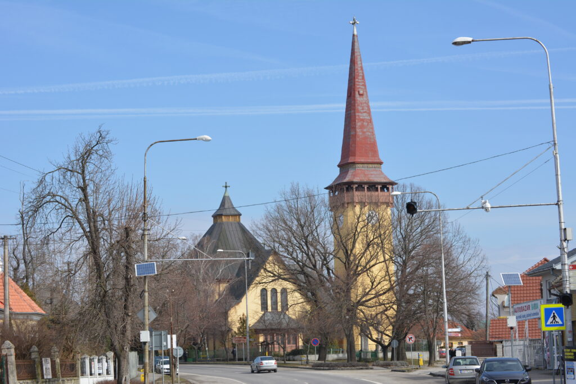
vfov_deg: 16.6
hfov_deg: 24.6
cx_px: 288
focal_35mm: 82
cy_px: 192
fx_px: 1320
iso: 200
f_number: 10
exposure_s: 1/400
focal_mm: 55
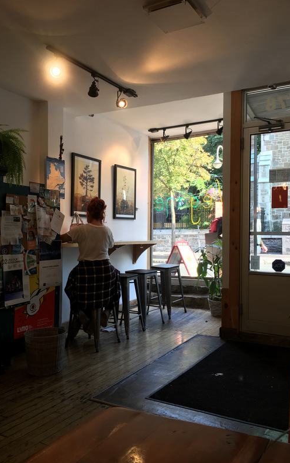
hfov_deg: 40.6
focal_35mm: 31
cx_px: 144
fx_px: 392
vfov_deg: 61.2
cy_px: 230
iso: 32
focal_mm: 4.15
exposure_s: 1/60
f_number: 2.2
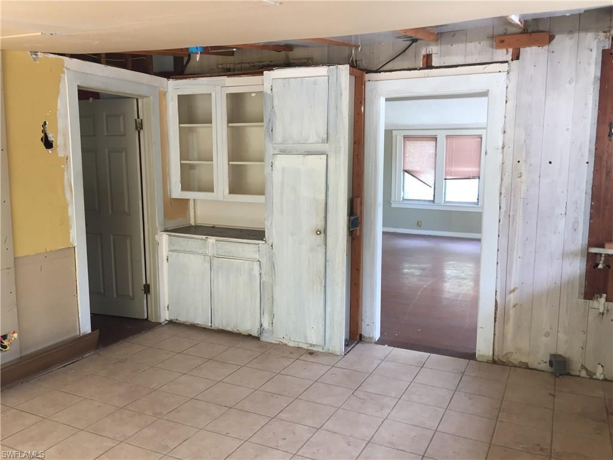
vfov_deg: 48.2
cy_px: 230
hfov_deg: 61.7
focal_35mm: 29
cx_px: 306
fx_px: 514
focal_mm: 4.15
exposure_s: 1/30
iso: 64
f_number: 2.2
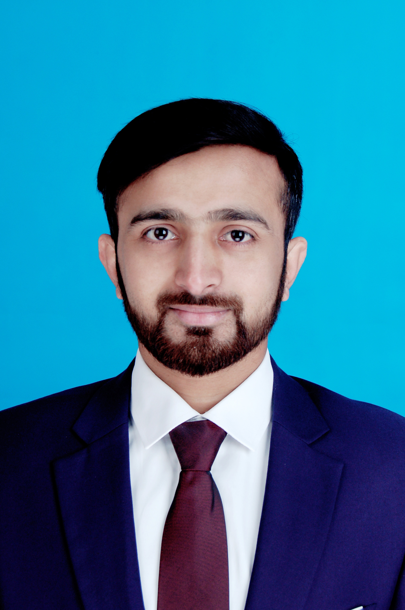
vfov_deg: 35.1
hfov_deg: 23.7
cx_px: 202
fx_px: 964
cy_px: 305
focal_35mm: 57
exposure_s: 1/125
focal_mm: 38
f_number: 6.3
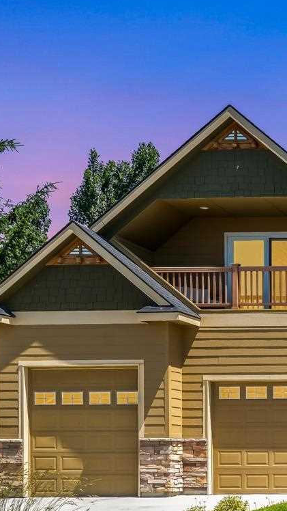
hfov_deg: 13.2
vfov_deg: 26.6
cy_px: 461
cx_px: 605
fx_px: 1041
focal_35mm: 77
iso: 100
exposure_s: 1/80
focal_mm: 22
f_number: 8
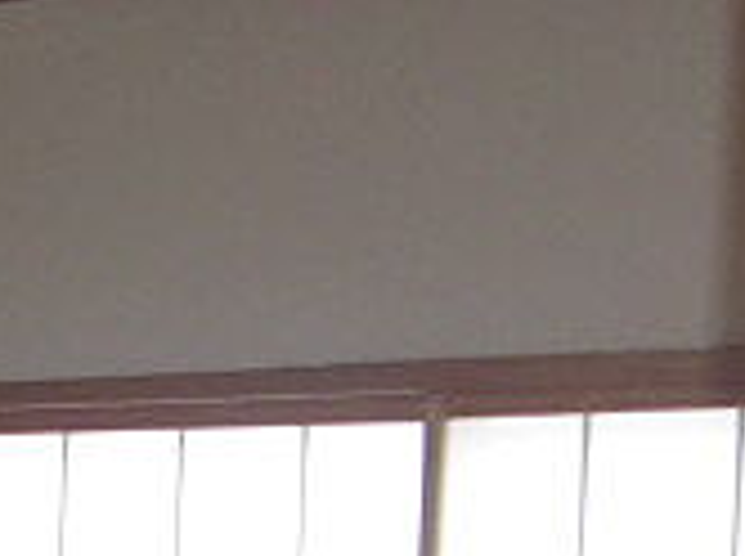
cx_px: -601
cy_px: 749
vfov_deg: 13.1
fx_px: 2321
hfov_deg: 15.6
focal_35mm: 108
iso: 400
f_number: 2.6
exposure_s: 1/30
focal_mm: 4.9
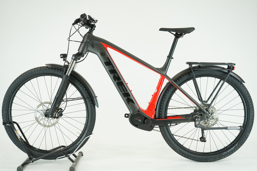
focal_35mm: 53
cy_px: 86
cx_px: 128
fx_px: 378
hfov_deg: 37.5
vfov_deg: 25.5
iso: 1600
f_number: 5.6
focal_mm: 53
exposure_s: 1/200
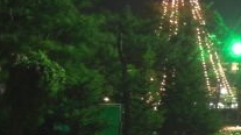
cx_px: 355
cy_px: 137
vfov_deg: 9.4
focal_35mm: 128
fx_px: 817
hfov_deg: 15.5
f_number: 2.8
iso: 80
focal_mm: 7.9
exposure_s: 2
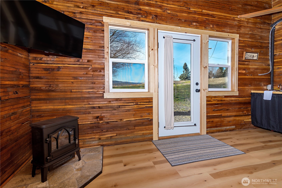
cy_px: 94
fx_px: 125
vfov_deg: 73.8
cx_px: 141
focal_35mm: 16
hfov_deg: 96.7
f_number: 7.1
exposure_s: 1/160
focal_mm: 16
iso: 200
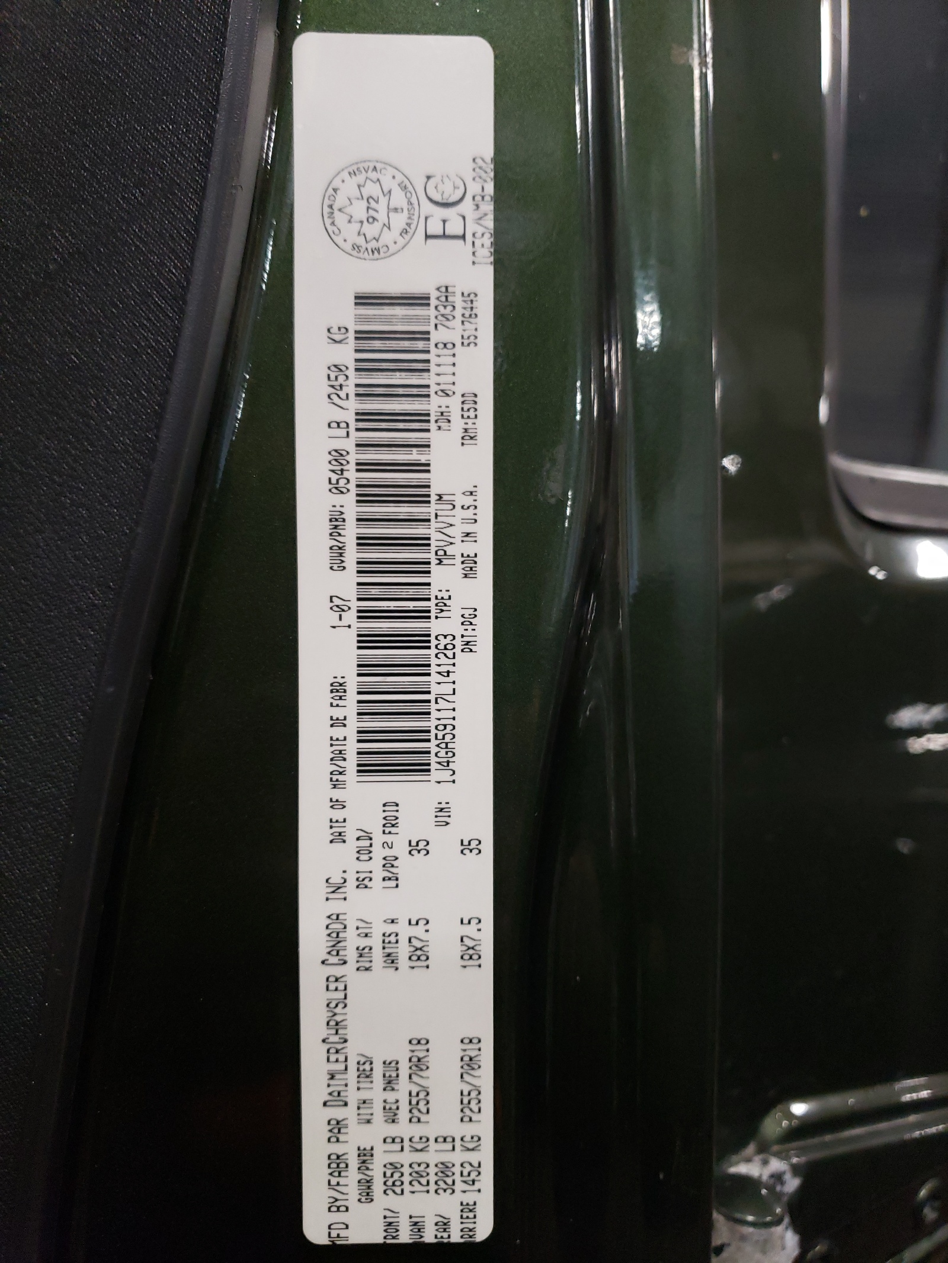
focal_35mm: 26
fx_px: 949
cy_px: 632
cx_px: 474
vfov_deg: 67.3
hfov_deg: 53.1
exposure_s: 1/40
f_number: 1.5
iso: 265
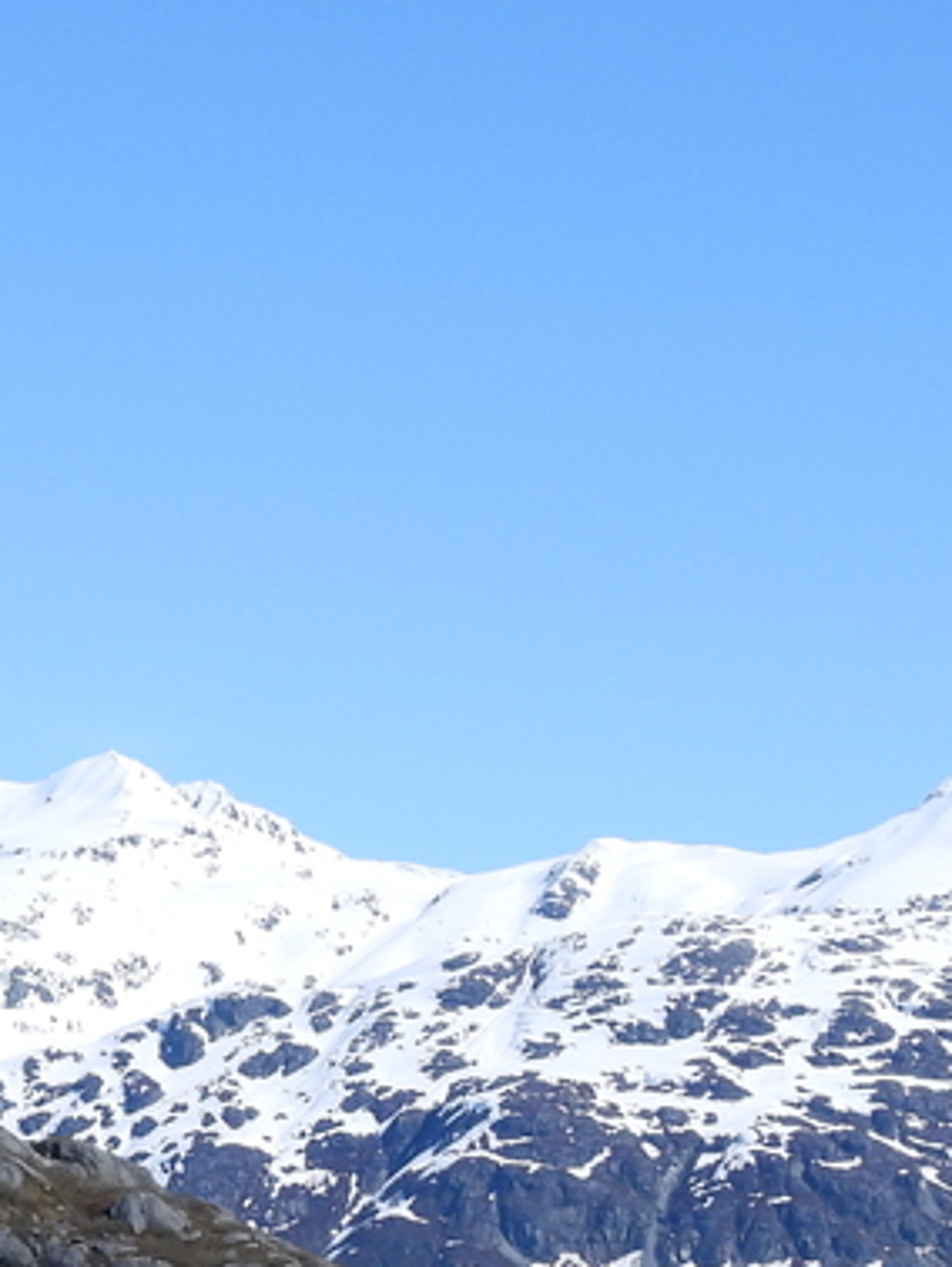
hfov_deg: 9.2
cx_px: -241
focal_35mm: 159
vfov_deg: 12.4
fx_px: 5824
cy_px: 1059
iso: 100
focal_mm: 8.4
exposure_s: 1/2000
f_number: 3.2
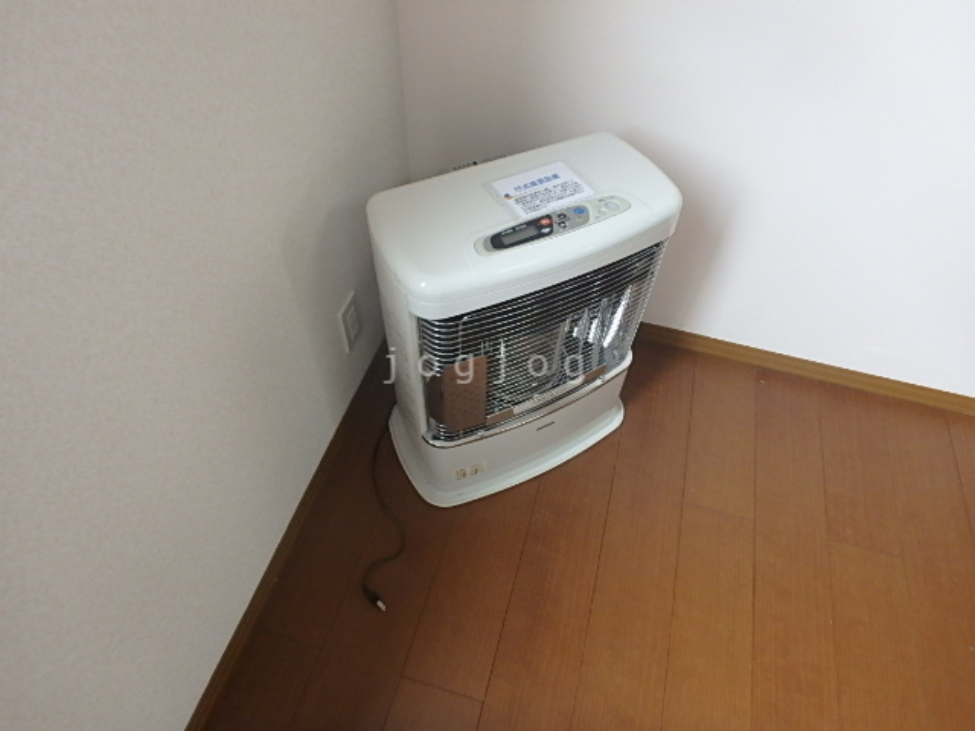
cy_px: 366
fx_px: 591
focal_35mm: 21
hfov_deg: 79.0
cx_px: 488
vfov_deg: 63.4
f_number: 3.5
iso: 400
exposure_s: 1/30
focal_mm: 3.7
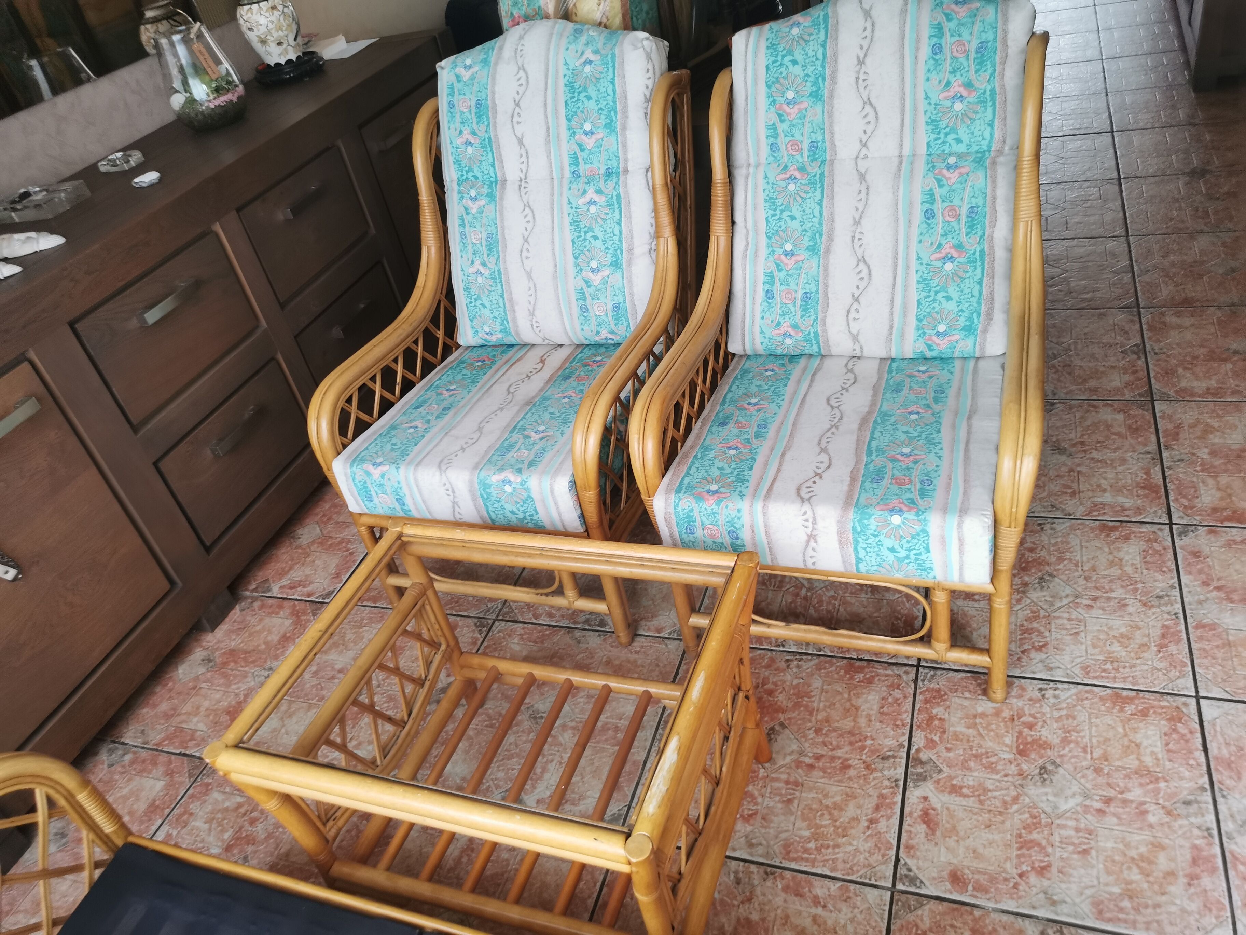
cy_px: 468
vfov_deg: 51.4
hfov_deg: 65.3
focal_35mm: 27
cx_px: 623
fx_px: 972
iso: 250
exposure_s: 1/33.3
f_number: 1.8
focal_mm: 5.58
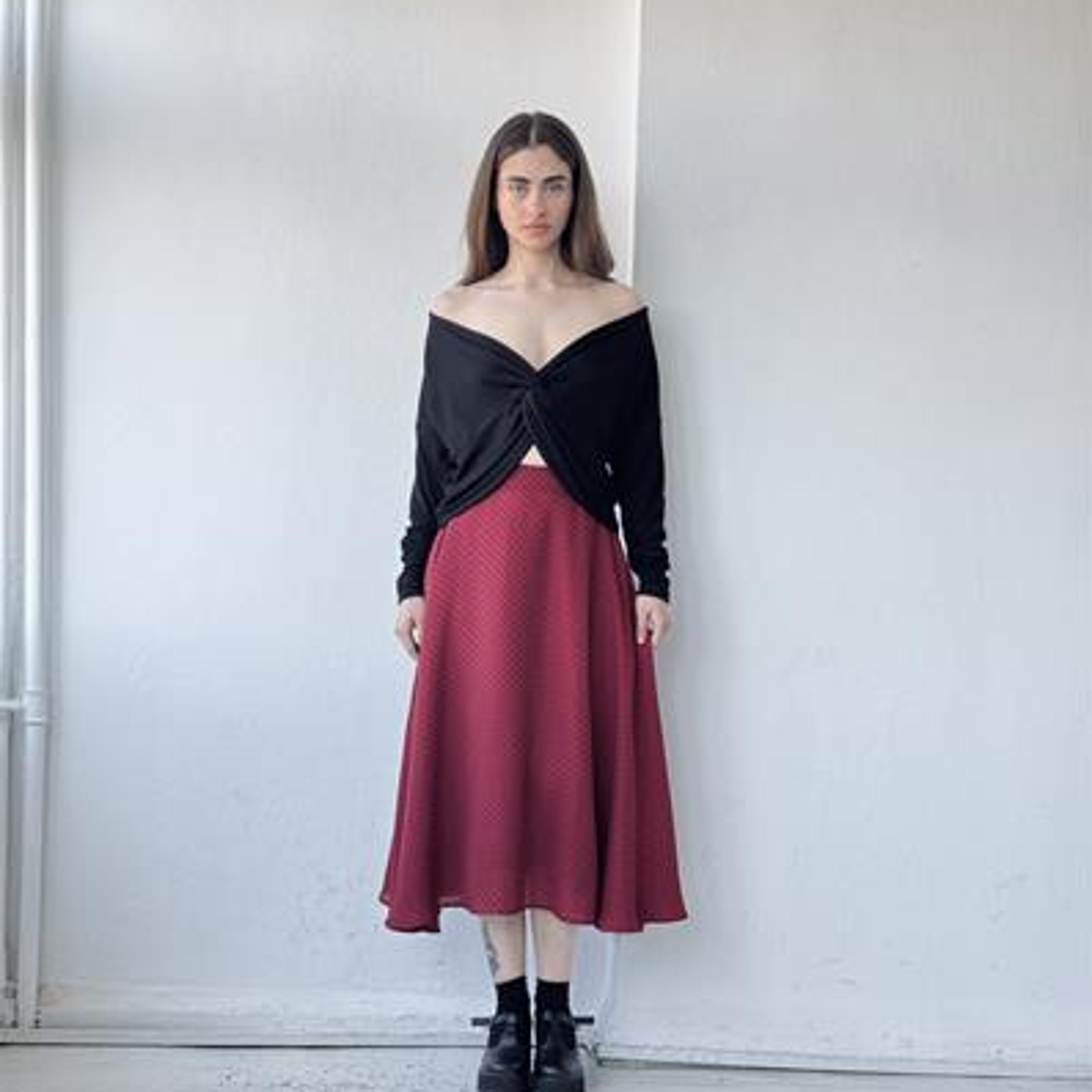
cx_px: 547
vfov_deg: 30.0
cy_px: 609
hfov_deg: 30.0
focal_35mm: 57
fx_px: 2034
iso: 64
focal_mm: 6.76
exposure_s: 1/121
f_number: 1.78
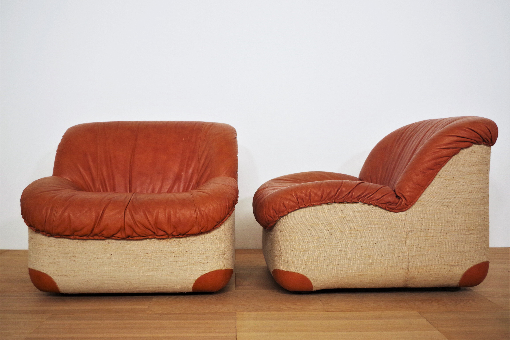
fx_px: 595
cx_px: 255
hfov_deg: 46.4
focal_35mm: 42
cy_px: 170
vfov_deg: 31.9
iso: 400
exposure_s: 1/60
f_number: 4
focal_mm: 28.13
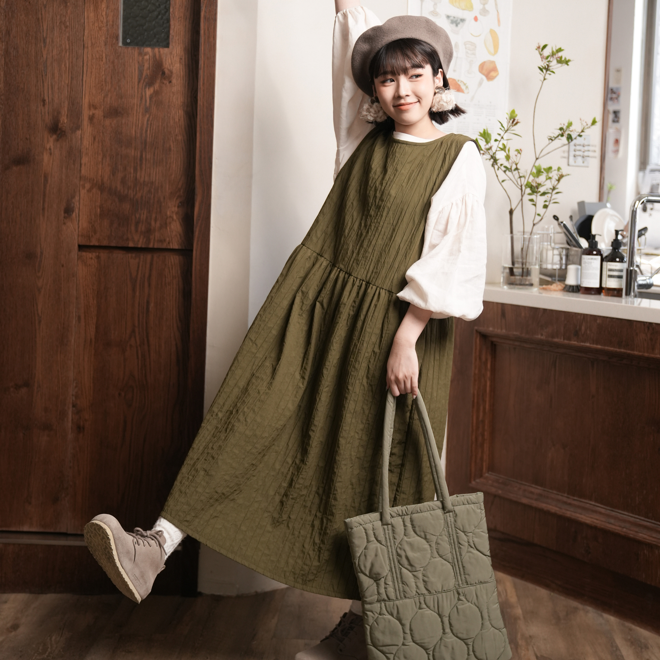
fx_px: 1186
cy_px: 220
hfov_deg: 31.1
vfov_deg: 30.9
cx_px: 329
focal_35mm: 55
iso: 800
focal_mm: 43
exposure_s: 1/160
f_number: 2.8
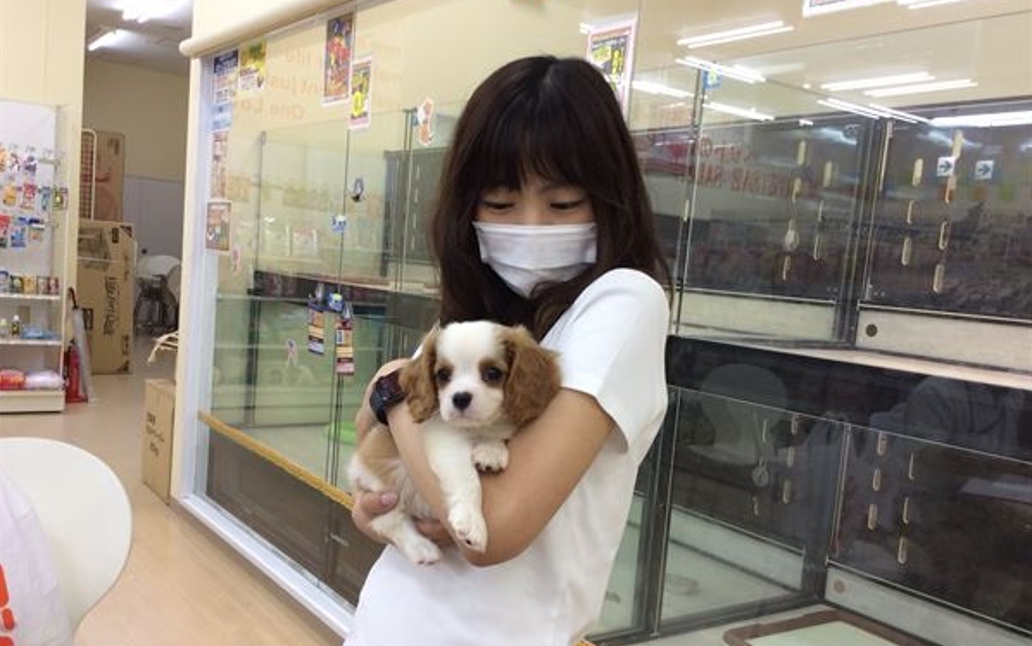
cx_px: 516
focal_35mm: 34
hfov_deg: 56.7
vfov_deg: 37.2
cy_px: 366
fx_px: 956
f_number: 2.4
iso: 32
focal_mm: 3.3
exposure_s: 1/24
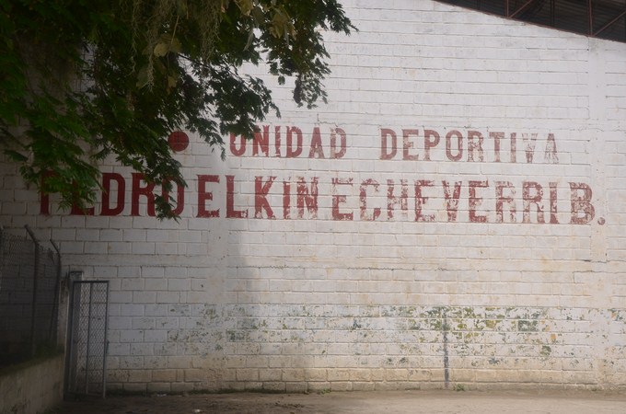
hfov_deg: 41.2
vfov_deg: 27.9
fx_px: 833
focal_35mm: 48
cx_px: 313
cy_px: 207
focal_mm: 32
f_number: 6.3
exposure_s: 1/250
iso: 100
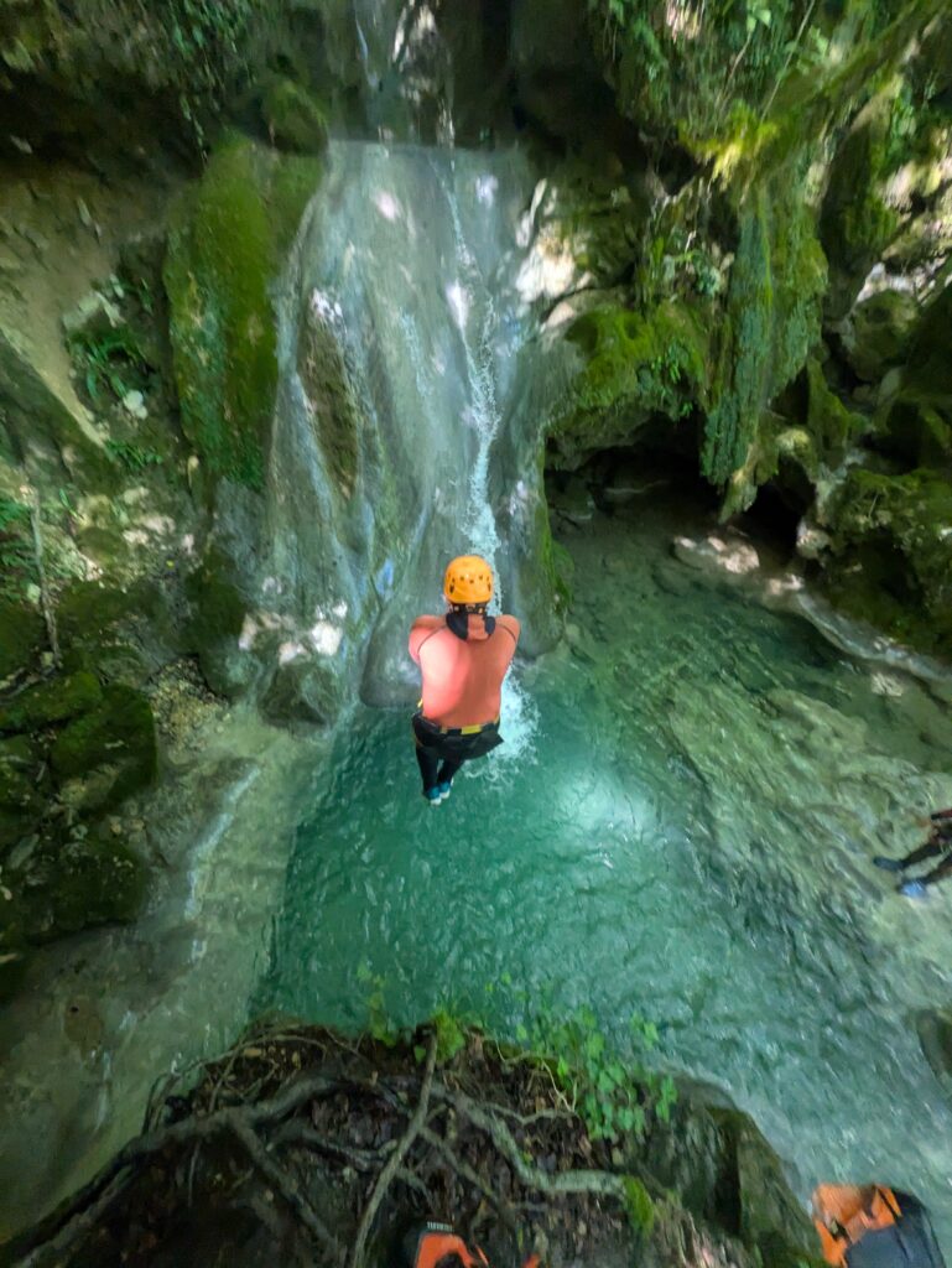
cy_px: 634
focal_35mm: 14
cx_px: 476
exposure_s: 1/100
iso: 423
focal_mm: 1.83
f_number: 2.2
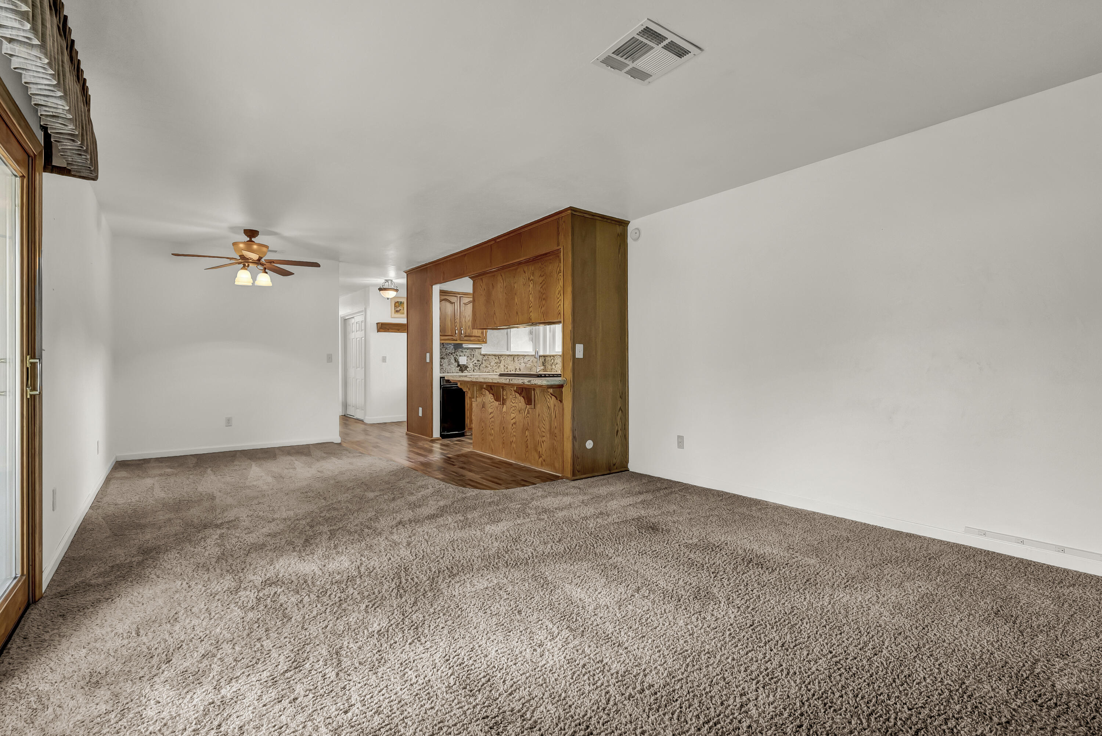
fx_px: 490
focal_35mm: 16
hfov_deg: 96.7
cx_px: 551
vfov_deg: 73.8
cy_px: 368
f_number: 10
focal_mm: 16
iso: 1600
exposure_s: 1/30
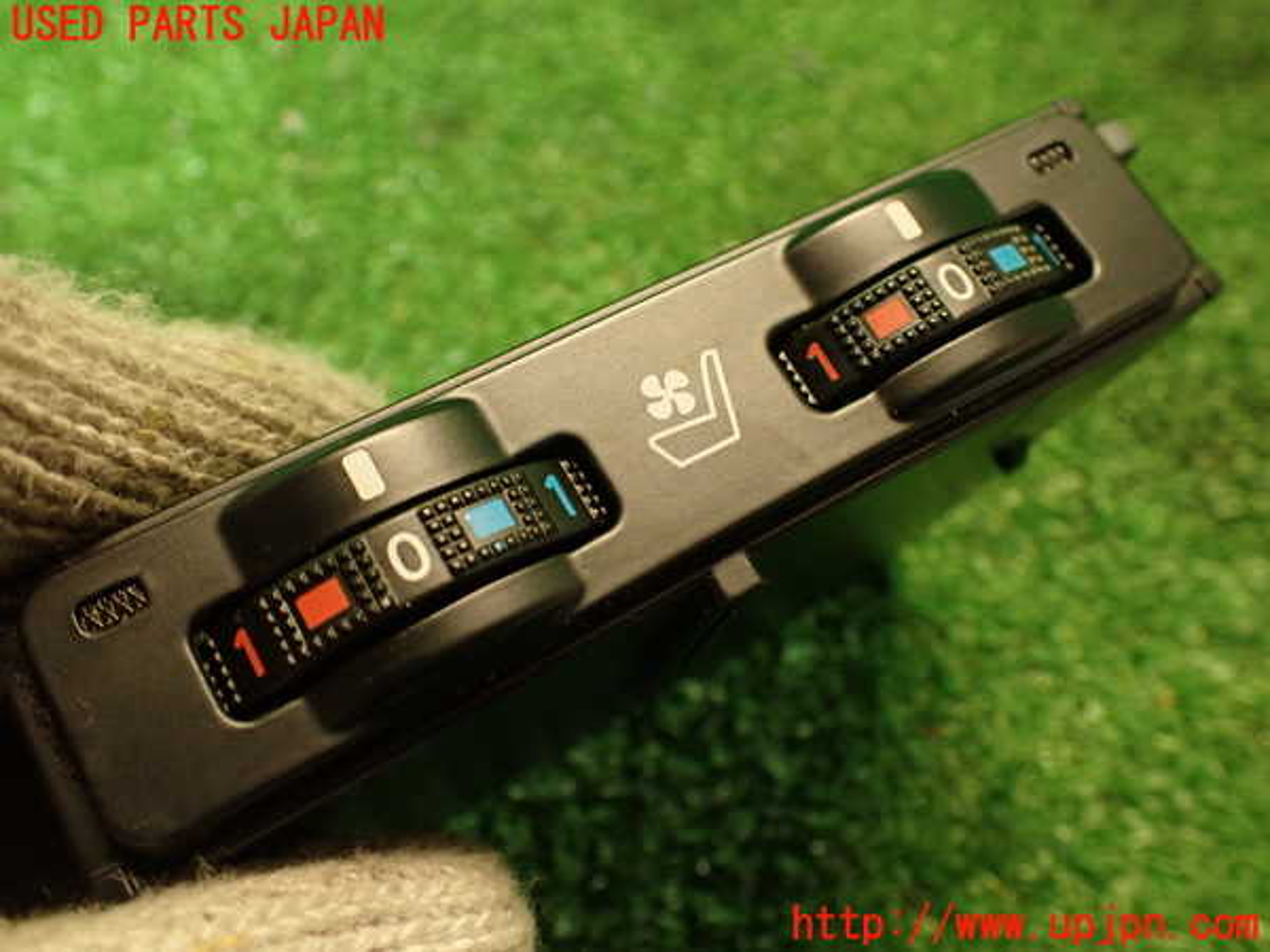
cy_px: 476
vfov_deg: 46.8
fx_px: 1101
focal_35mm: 30
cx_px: 635
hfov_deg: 60.0
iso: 400
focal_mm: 5.4
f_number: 2.3
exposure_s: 1/30
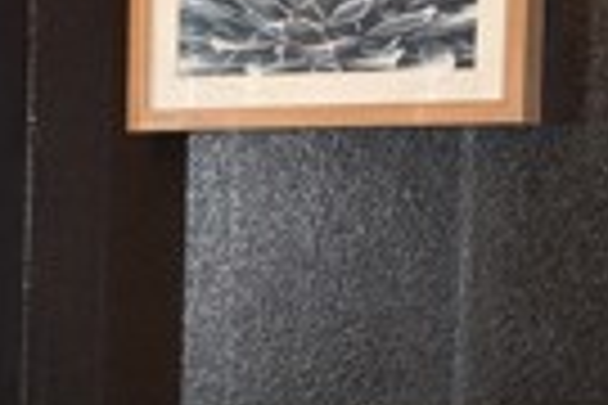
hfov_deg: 15.5
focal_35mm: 128
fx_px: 2162
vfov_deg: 10.3
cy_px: 628
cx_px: -86
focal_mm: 18
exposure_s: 1/30
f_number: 3.5
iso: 280
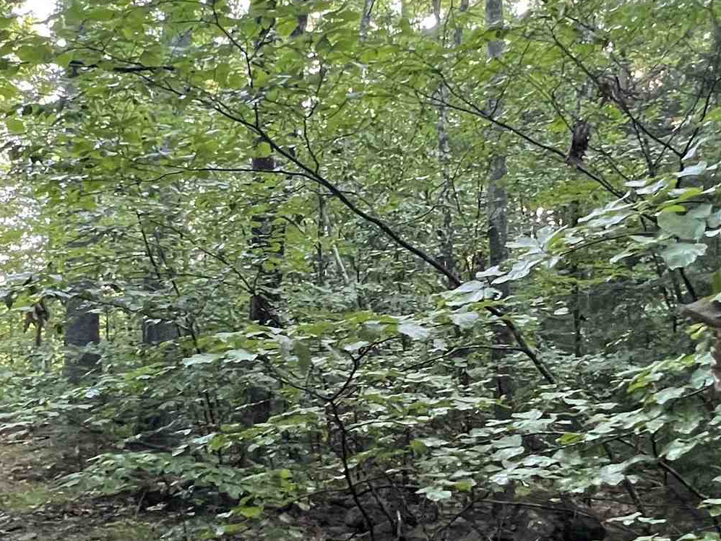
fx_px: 833
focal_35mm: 40
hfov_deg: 46.8
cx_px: 380
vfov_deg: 35.8
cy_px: 342
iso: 320
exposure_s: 1/60
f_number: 1.8
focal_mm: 1.57
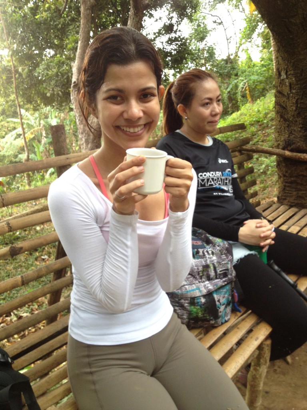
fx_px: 414
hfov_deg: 40.7
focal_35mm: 35
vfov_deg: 52.6
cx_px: 154
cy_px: 205
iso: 80
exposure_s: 1/20
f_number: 2.4
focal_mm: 4.28
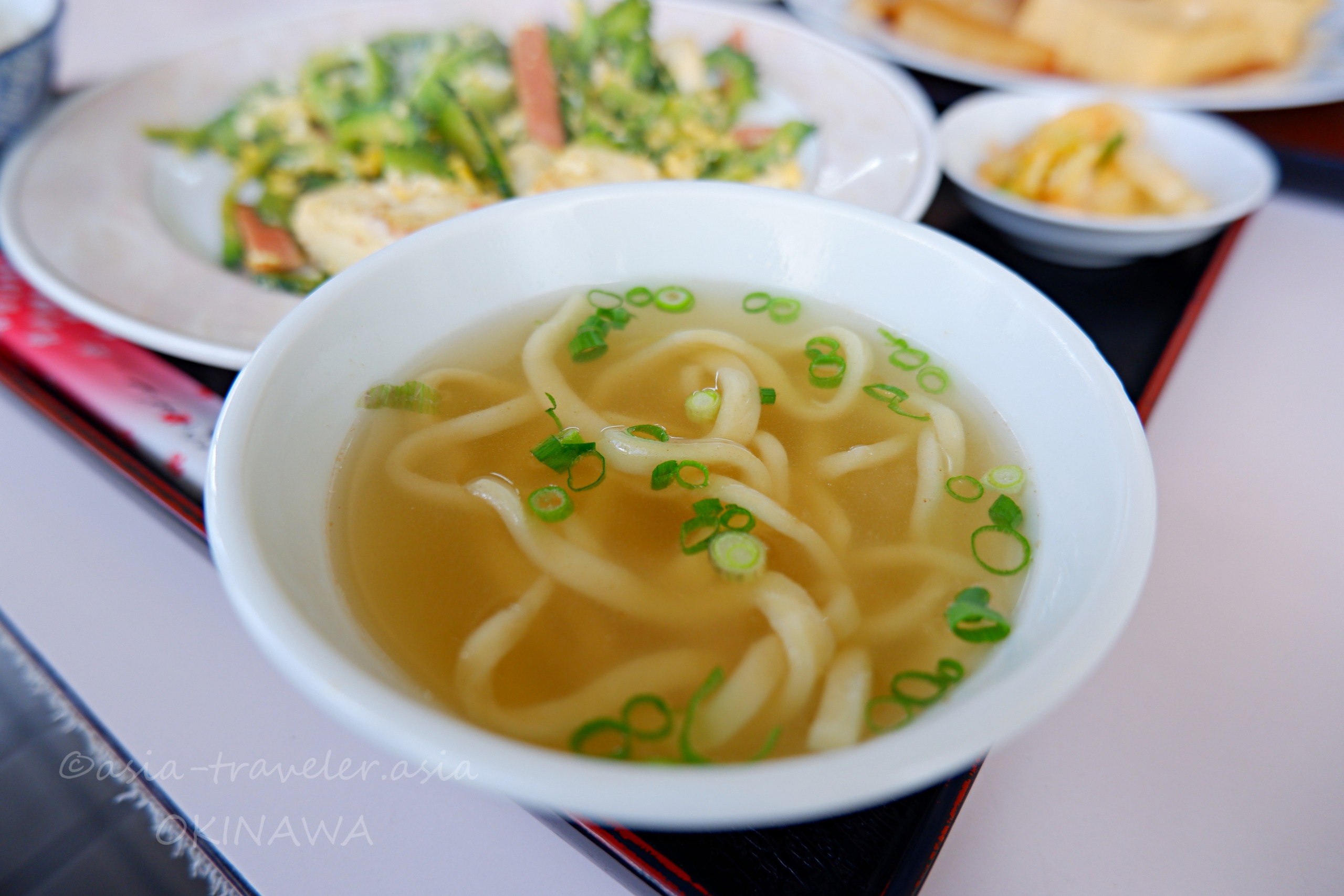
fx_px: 859
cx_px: 672
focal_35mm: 23
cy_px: 448
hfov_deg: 76.1
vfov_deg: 55.1
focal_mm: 15
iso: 200
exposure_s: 1/56
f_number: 3.5
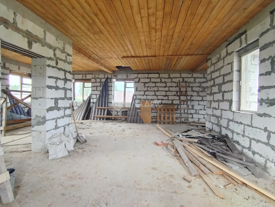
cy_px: 104
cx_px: 138
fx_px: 135
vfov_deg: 74.7
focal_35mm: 17
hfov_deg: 91.0
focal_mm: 1.42
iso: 130
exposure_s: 1/60
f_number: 2.2
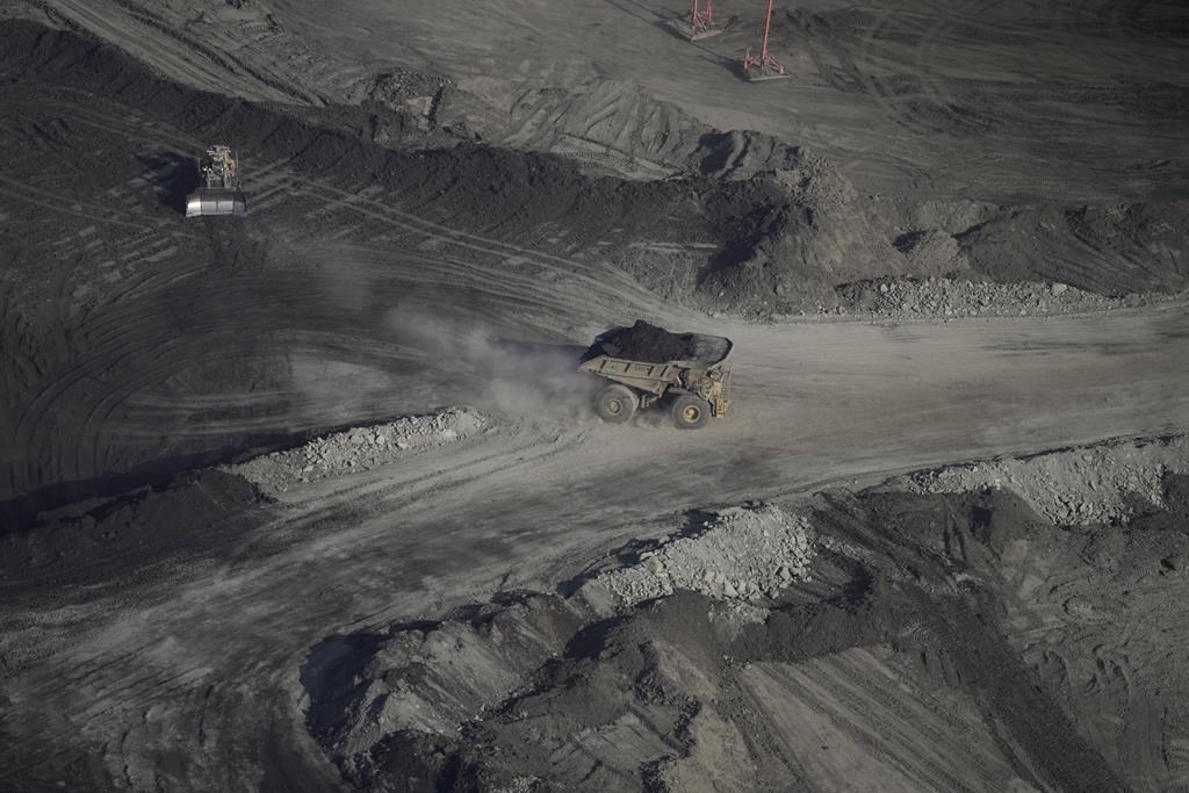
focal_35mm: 247
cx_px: 594
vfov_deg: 5.6
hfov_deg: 8.3
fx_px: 8158
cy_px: 396
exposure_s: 1/3200
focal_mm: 247
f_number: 5.6
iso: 400
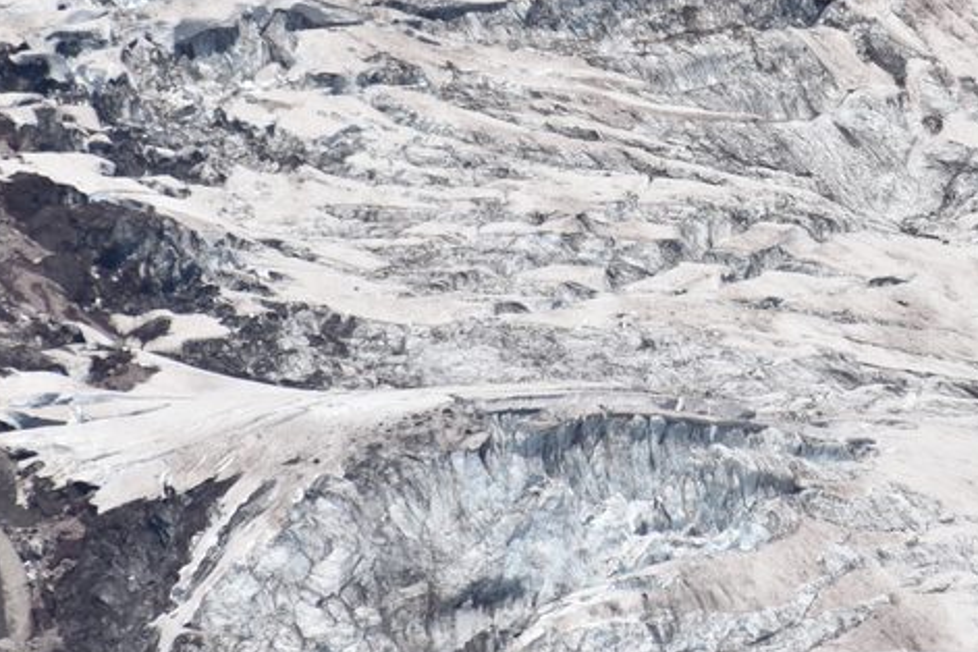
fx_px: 22166
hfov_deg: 2.5
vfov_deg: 1.7
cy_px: 66
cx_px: 739
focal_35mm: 816
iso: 100
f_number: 8
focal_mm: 300
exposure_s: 1/640
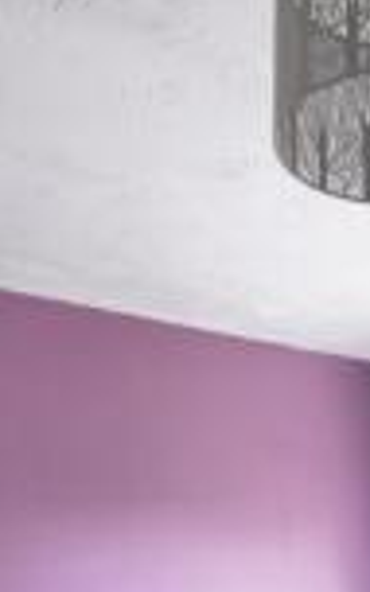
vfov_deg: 27.4
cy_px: 707
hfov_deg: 19.3
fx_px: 1065
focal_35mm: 66
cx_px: 339
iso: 500
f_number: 4
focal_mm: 10
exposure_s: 1/15
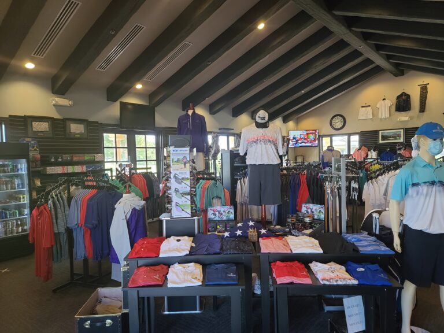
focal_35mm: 25
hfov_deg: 69.4
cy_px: 166
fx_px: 321
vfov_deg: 54.9
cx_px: 222
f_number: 1.8
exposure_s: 1/59
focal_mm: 7
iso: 160
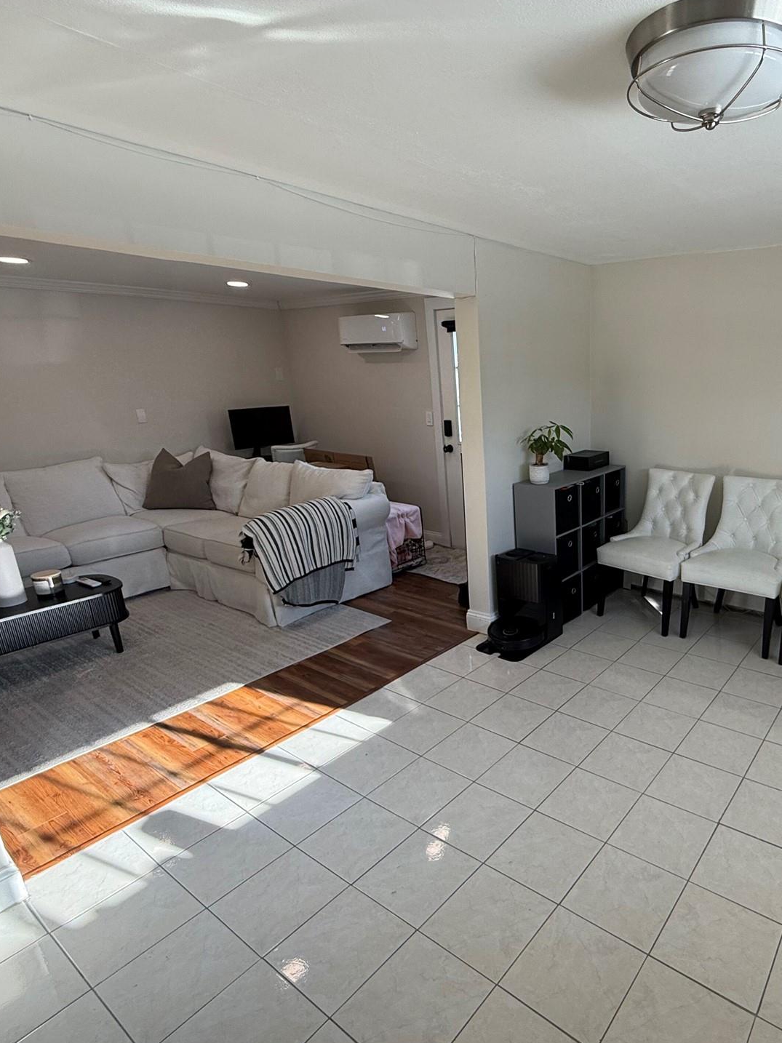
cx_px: 561
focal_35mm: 20
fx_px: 603
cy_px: 553
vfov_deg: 81.7
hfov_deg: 63.1
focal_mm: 2.22
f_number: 2.2
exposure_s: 1/185
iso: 50
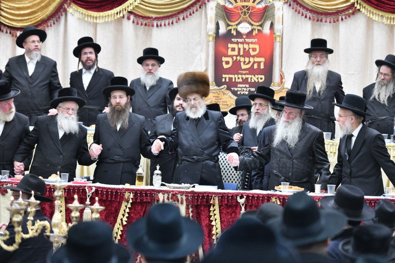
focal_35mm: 135
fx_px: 1481
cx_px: 198
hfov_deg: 15.2
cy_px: 132
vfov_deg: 10.2
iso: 1250
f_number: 5
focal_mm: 135
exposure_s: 1/125
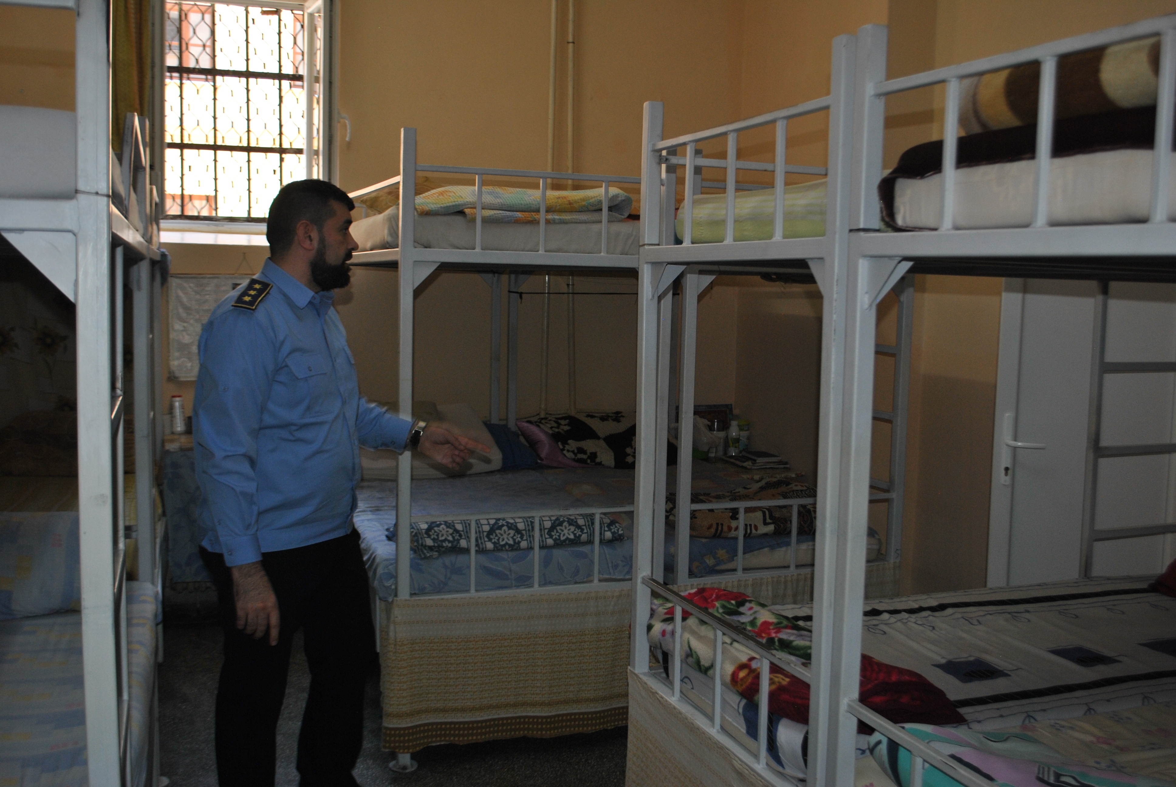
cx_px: 588
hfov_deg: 53.1
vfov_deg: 37.0
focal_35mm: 36
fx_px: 1177
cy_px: 394
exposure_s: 1/60
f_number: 4
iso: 200
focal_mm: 24
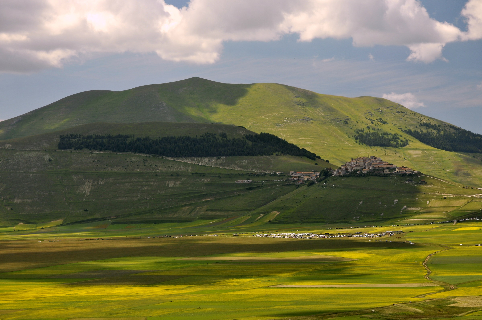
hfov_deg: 19.5
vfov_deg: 13.0
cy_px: 160
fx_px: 1404
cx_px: 241
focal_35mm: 105
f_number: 8
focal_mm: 70
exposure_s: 1/250
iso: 200
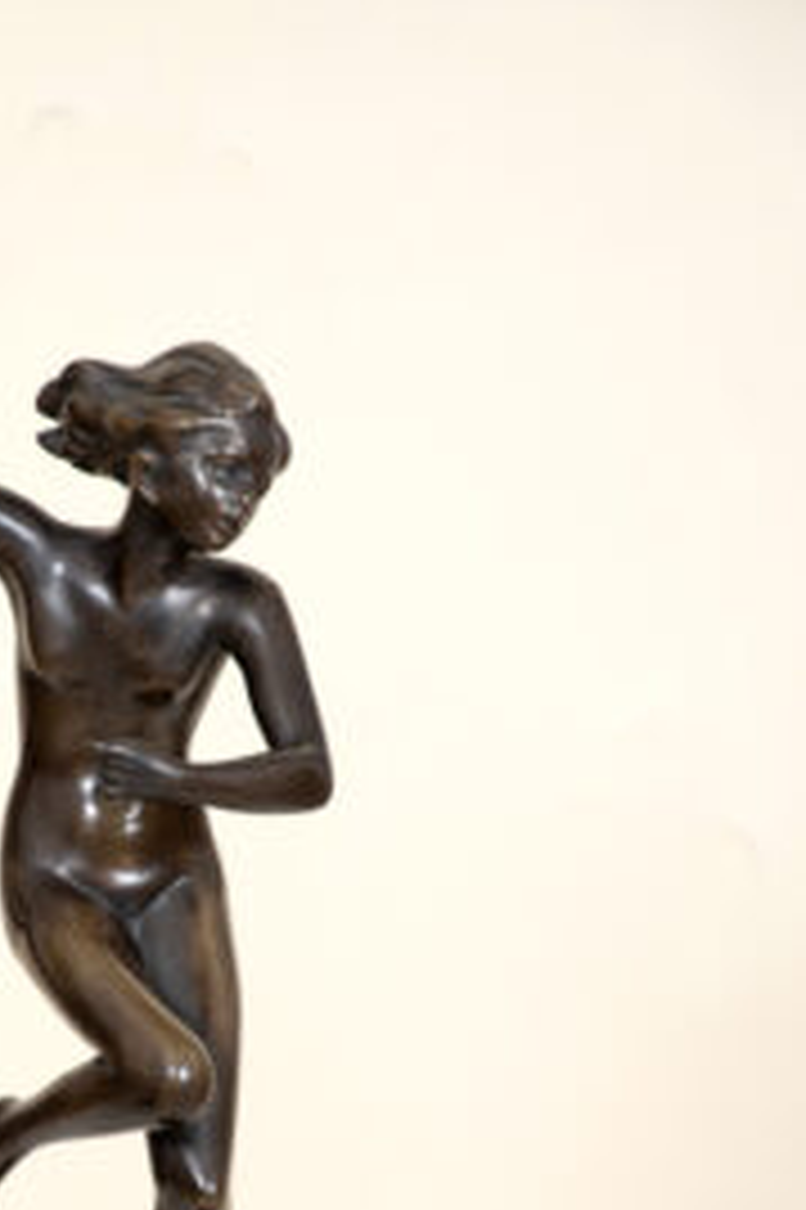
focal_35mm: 306
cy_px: 891
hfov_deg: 4.5
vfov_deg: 6.7
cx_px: 135
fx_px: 10289
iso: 100
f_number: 6.3
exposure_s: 1/125
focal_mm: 122
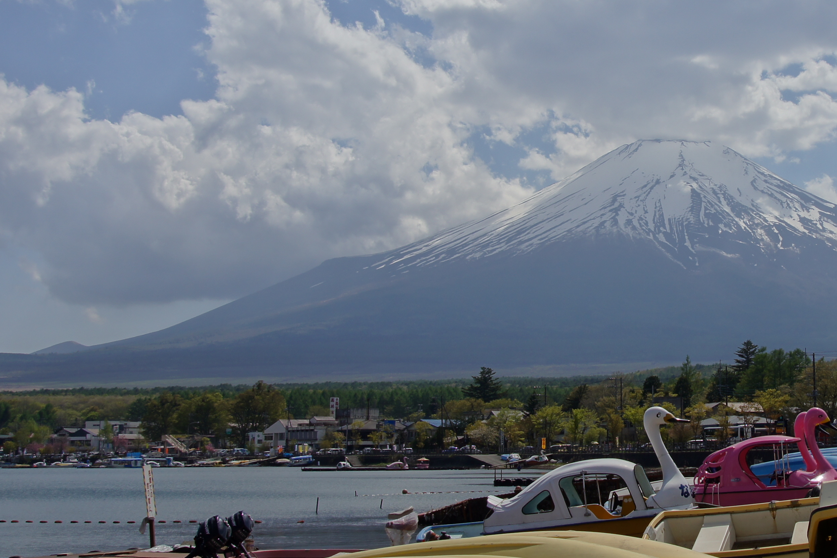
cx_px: 657
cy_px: 220
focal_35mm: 65
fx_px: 1511
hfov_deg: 30.3
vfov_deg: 20.9
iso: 100
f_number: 8
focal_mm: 22
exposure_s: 1/640
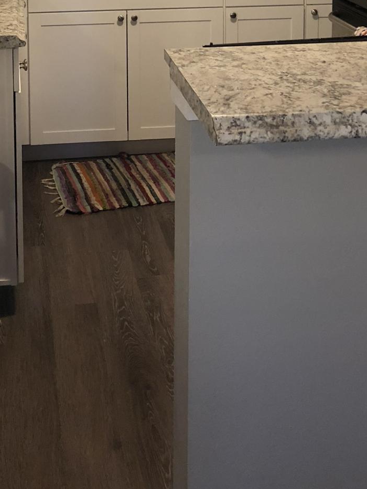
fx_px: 848
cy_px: -34
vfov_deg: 29.4
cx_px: 107
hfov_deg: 24.2
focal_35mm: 60
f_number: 1.8
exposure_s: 1/8
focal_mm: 3.99
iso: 100
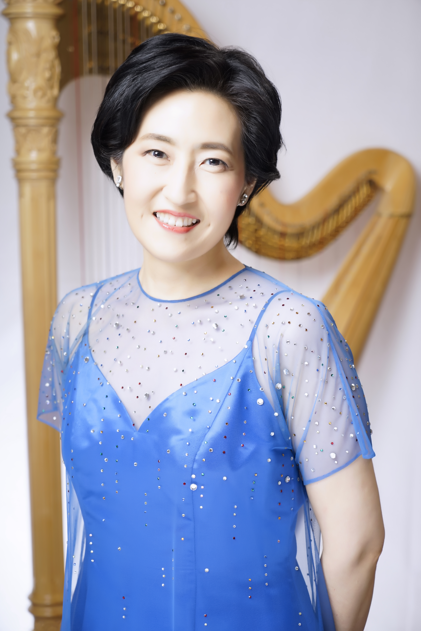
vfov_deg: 28.8
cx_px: 210
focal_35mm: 70
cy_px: 316
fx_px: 1227
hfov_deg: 19.5
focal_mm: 70
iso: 125
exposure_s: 1/160
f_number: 4.5
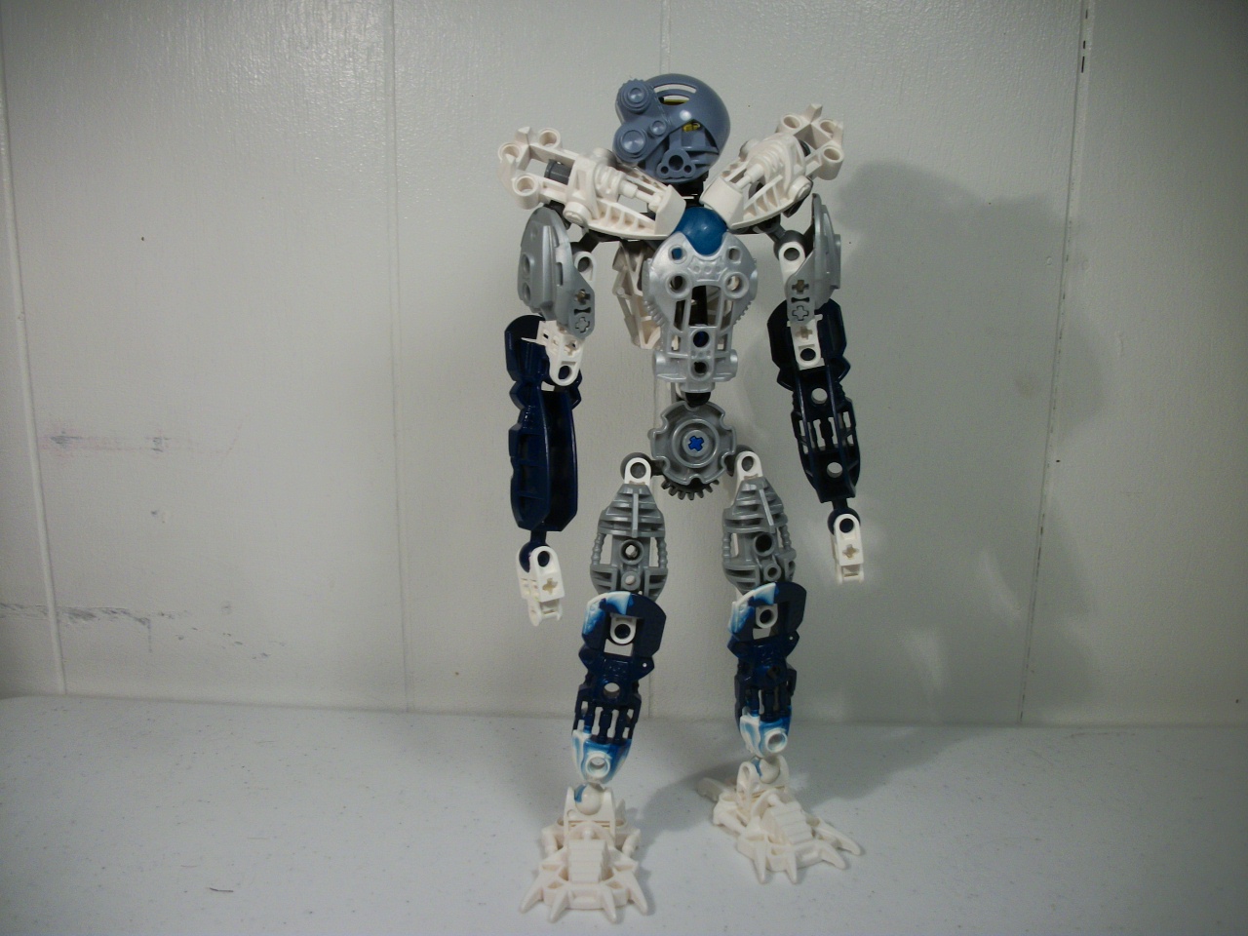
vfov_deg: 44.2
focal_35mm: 32
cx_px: 624
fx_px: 1154
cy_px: 468
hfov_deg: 56.8
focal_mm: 5.7
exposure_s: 1/80
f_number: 2.9
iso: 80
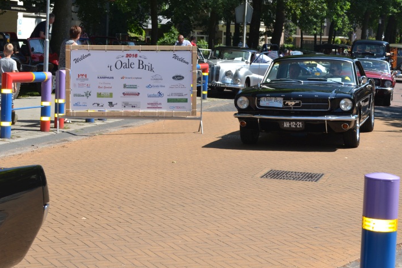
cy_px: 94
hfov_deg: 26.6
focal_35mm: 76
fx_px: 849
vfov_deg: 17.9
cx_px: 179
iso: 100
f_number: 8
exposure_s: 1/200
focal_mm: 36
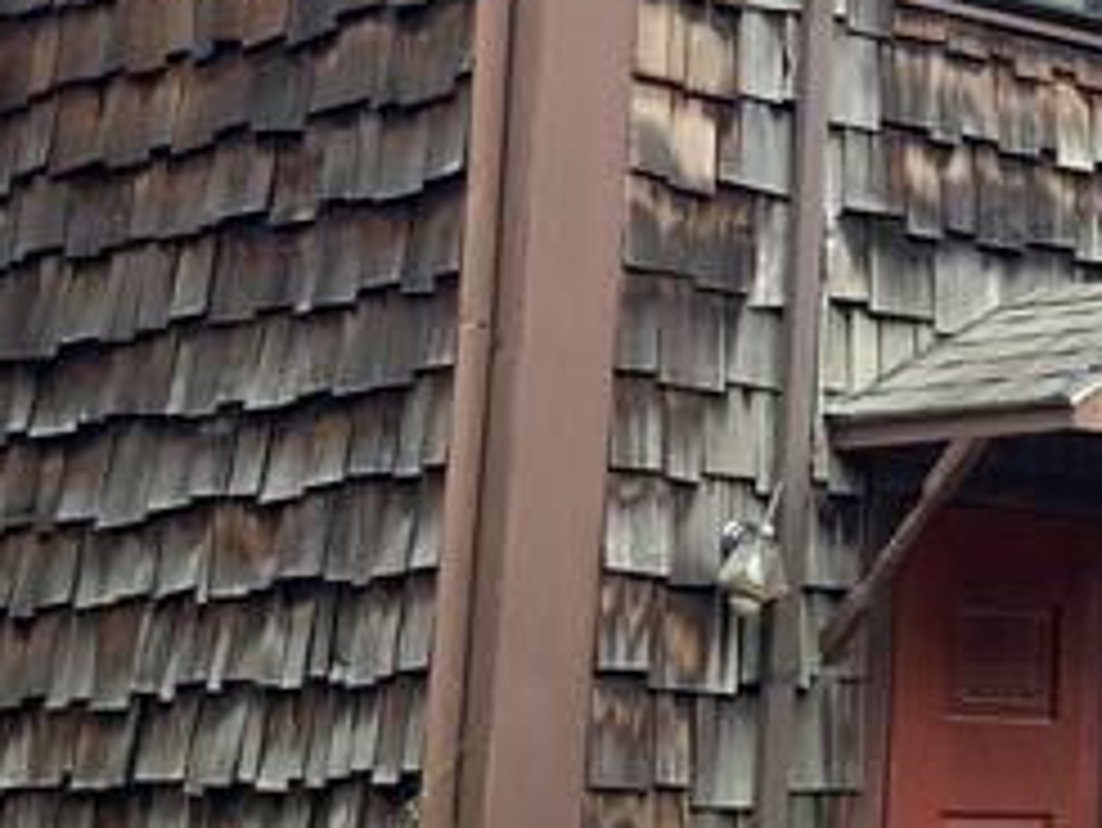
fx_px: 3854
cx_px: 1610
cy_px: 148
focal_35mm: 121
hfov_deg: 15.2
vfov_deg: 12.2
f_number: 1.8
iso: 16
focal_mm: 3
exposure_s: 1/394
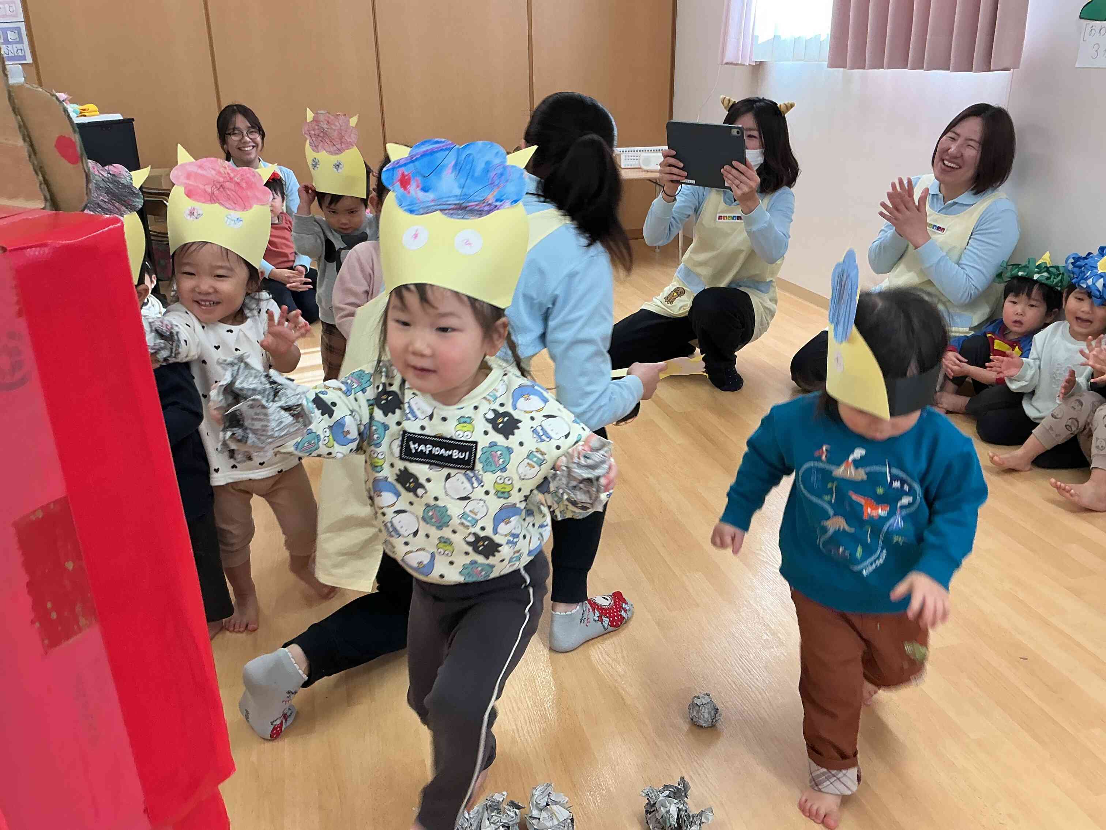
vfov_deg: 48.2
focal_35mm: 29
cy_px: 415
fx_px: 927
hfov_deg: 61.7
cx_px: 553
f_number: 1.8
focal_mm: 3
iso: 50
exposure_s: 1/100
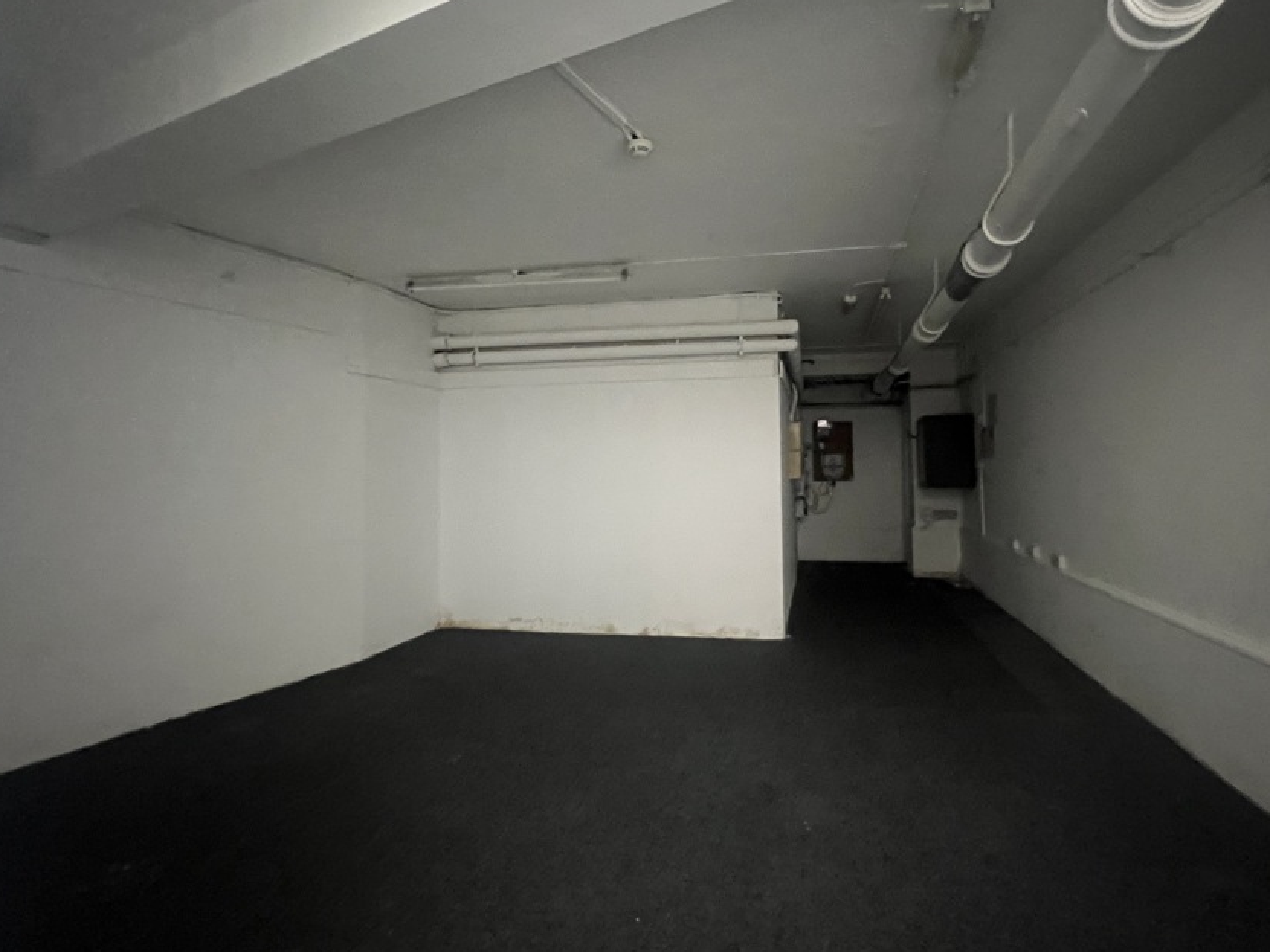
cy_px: 445
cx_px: 711
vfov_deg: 78.0
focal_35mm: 16
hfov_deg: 94.1
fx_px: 587
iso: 1000
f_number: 1.8
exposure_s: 1/25
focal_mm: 1.57
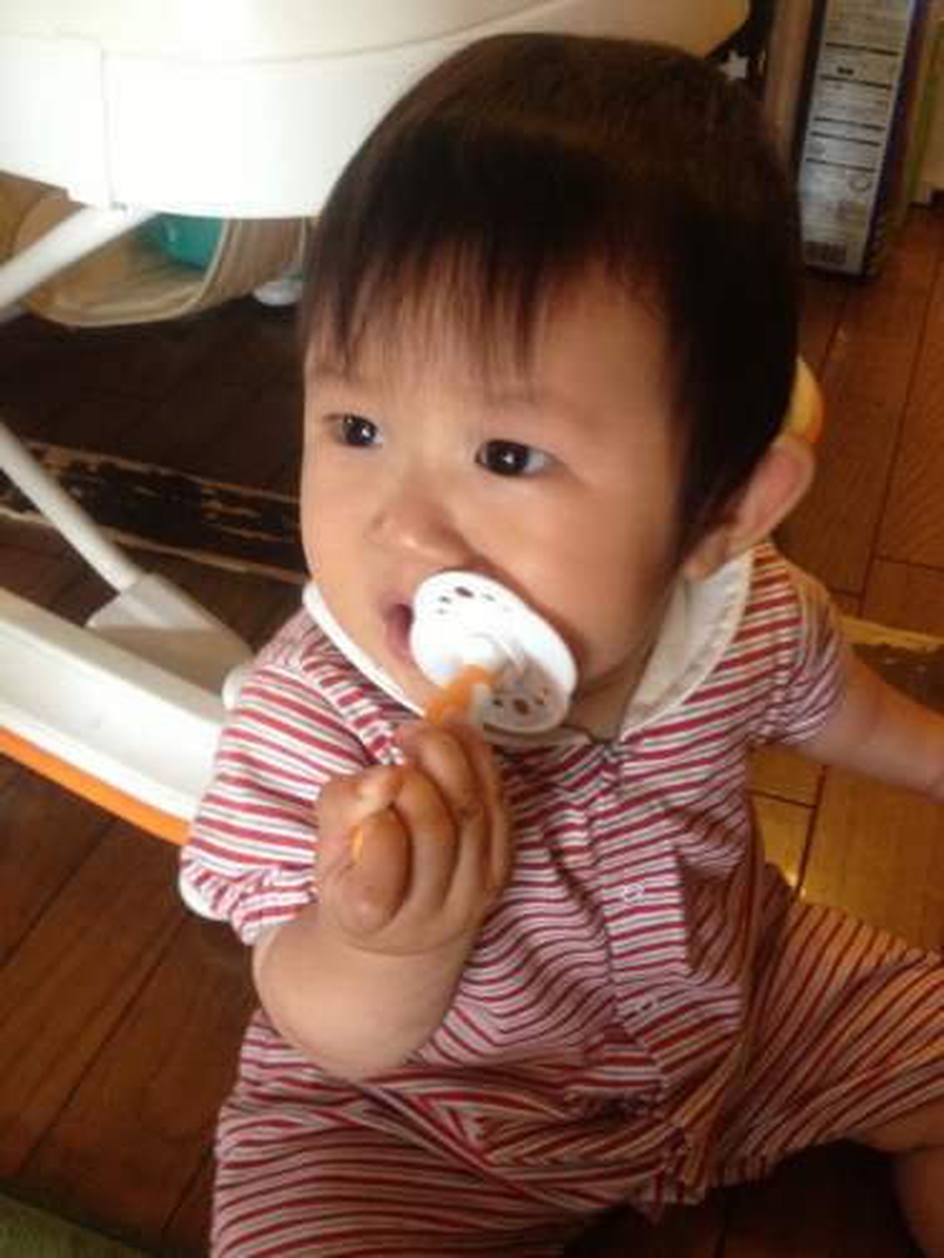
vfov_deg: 52.6
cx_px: 472
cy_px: 629
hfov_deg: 40.7
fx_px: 1273
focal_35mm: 35
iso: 250
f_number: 2.4
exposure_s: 1/20
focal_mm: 4.28
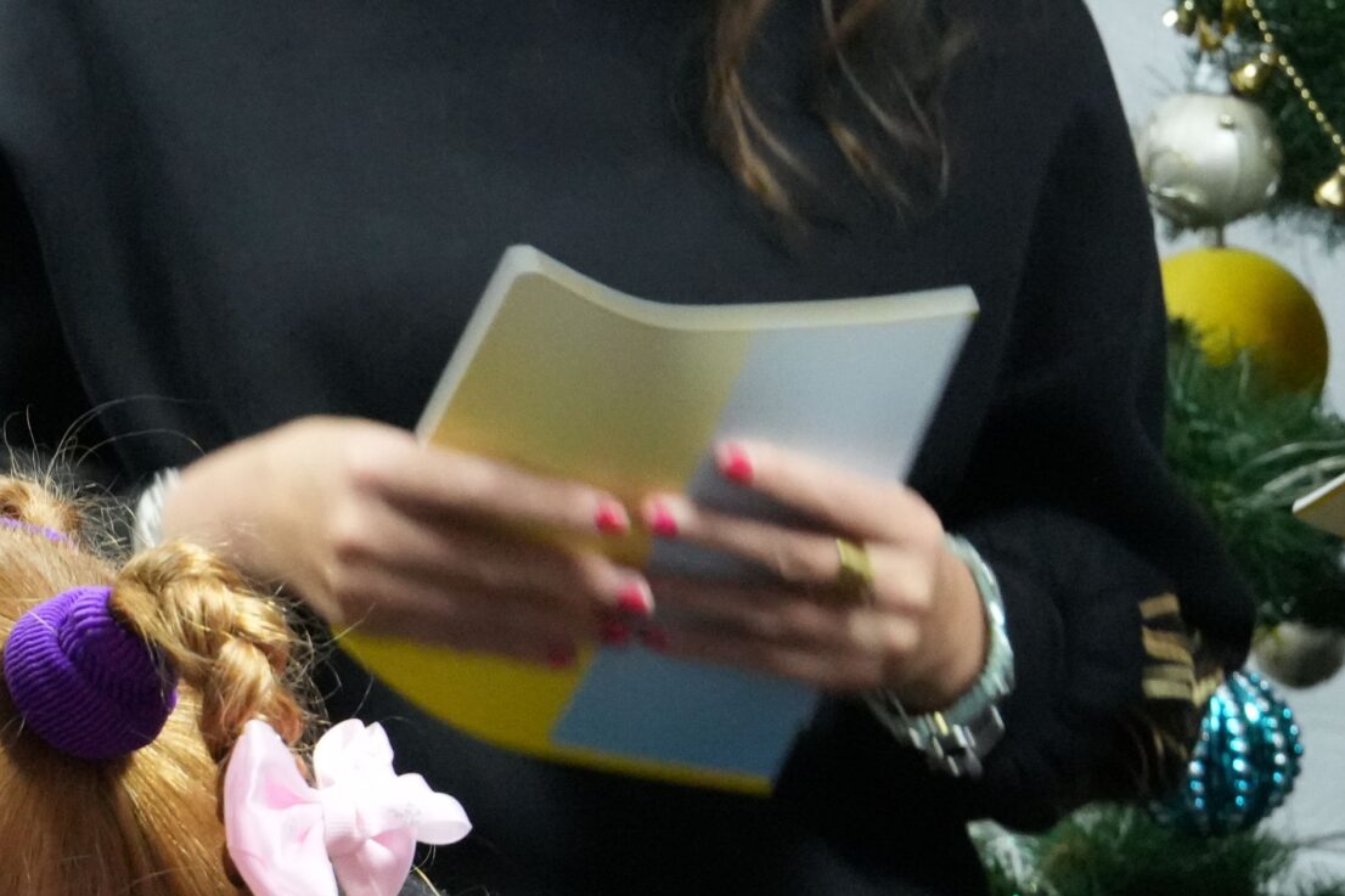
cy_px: 861
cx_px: -58
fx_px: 6094
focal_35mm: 163
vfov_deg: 8.4
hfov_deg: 12.4
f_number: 8
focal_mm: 47
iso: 6400
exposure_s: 1/50
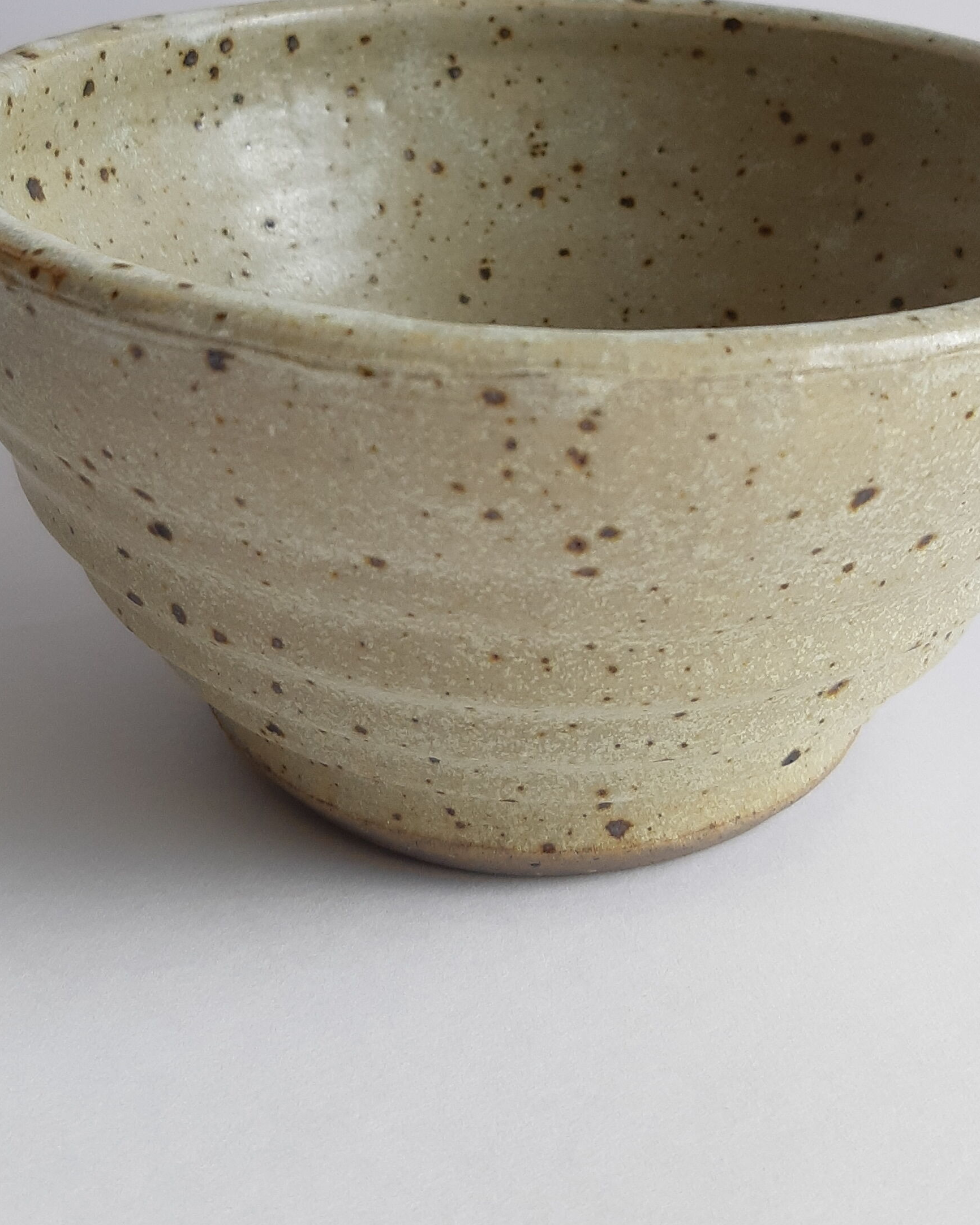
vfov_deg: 33.0
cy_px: 131
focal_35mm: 54
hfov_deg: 28.1
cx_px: 487
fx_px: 1958
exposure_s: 1/322
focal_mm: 3.93
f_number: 1.7
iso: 40
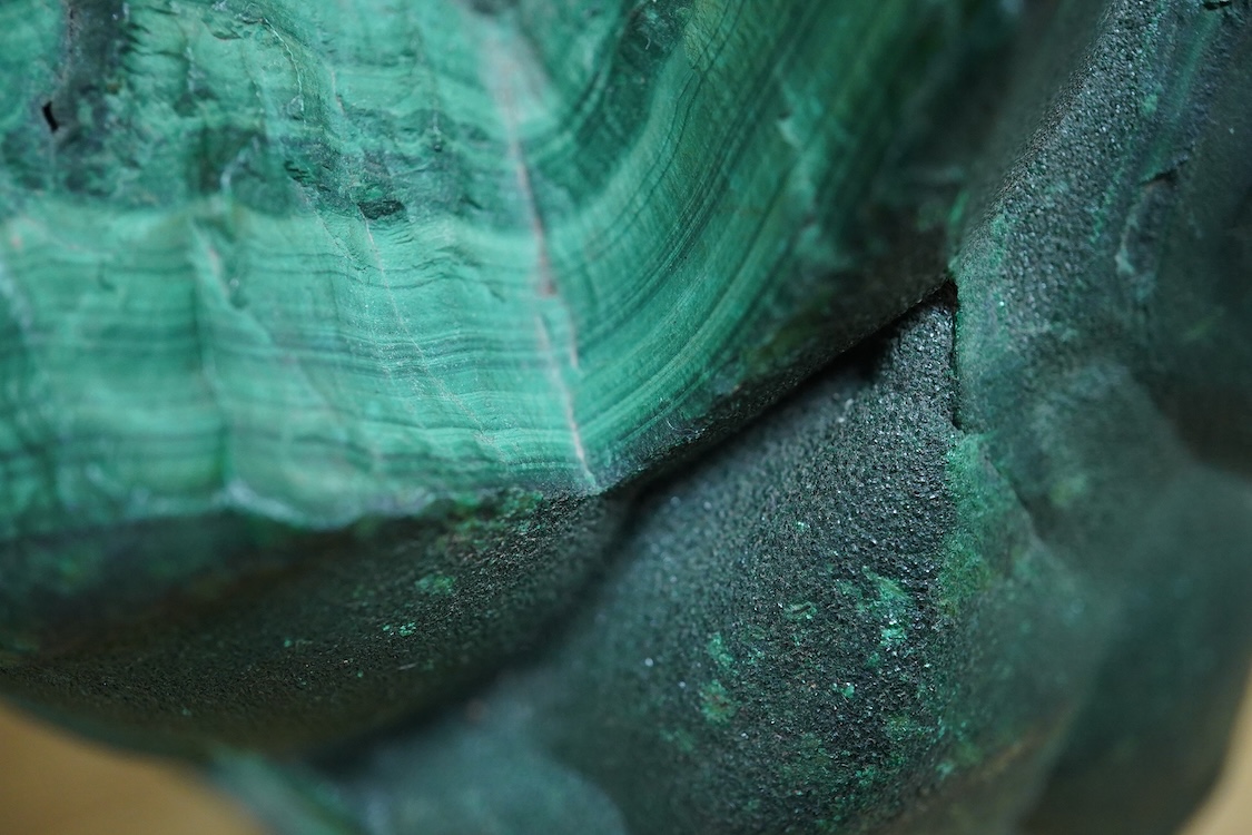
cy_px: 418
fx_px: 1565
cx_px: 626
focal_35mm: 45
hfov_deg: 43.6
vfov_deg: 29.9
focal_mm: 30
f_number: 7.1
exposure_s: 1/160
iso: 2500
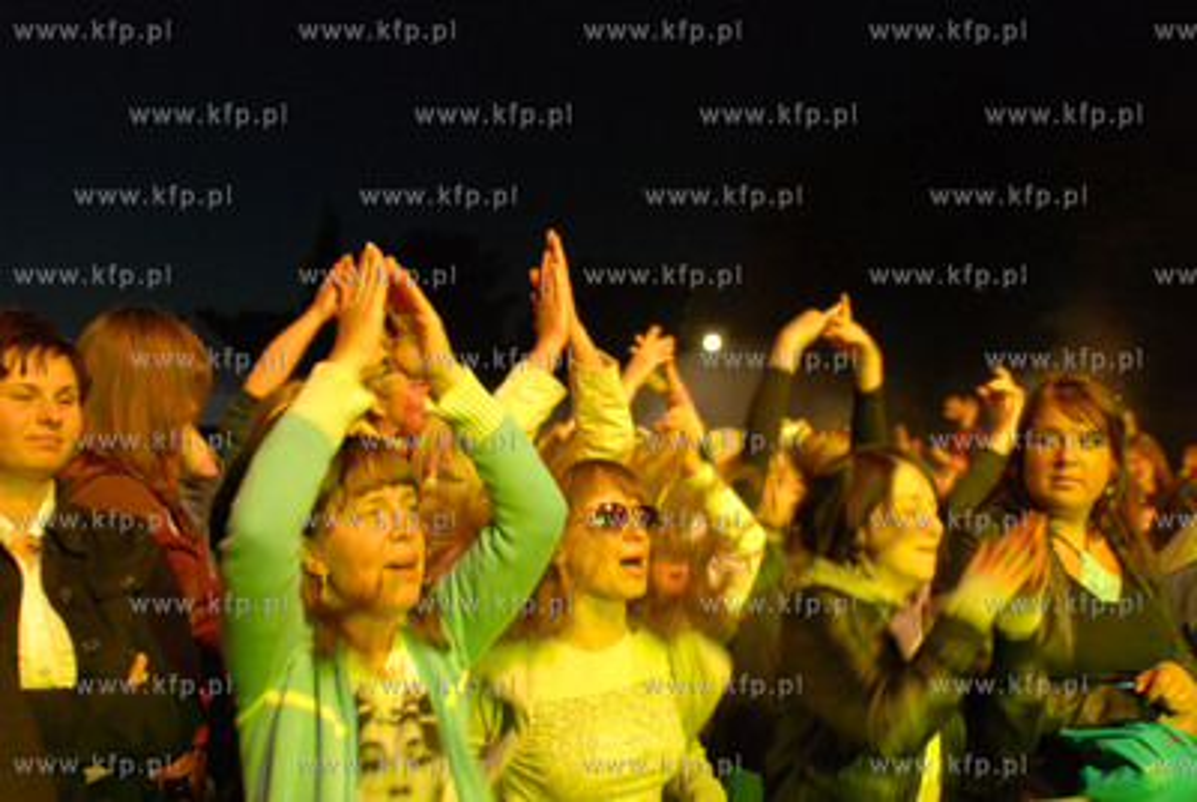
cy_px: 401
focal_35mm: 36
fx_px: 1199
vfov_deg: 37.0
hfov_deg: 53.1
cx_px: 598
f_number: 2.8
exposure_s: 1/60
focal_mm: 24
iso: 400
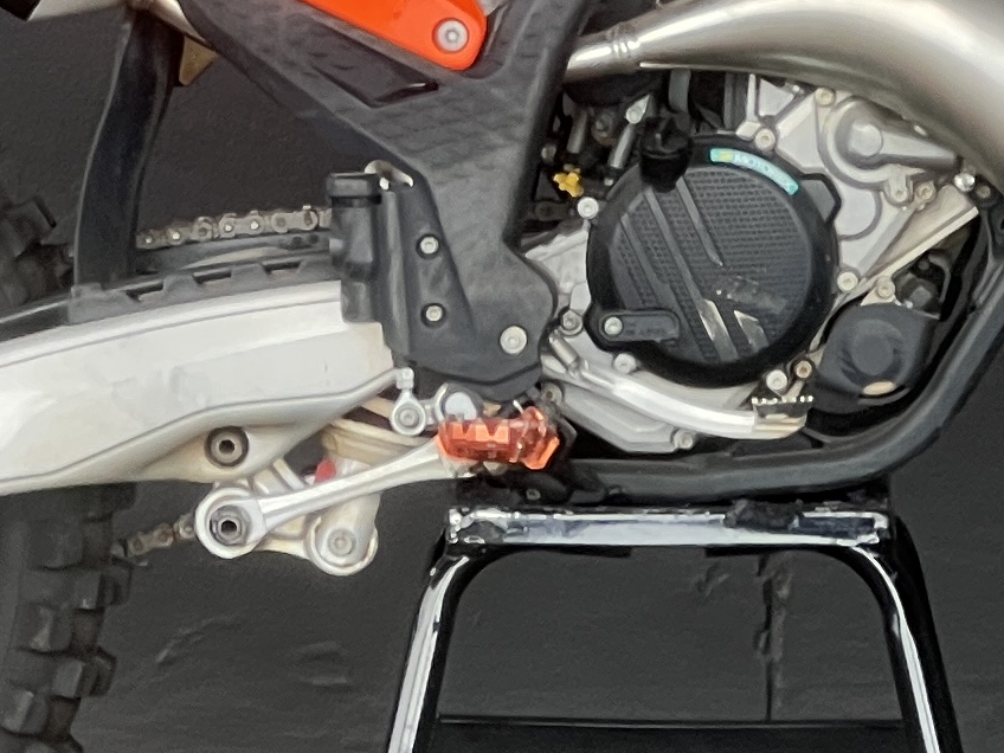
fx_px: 10615
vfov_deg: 4.1
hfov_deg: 5.4
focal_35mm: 366
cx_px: 847
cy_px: -67
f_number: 2.8
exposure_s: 1/99
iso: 100
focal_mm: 9
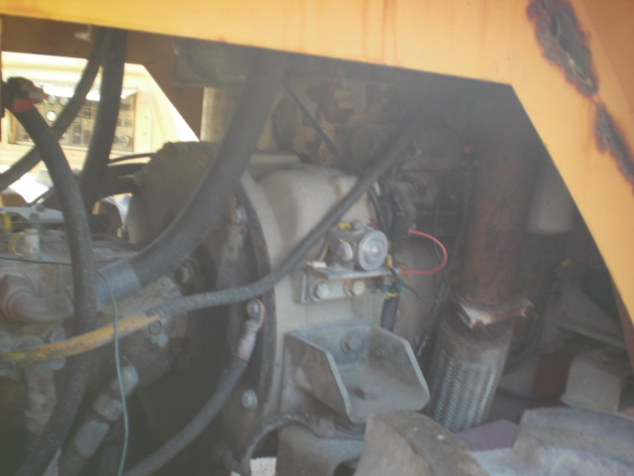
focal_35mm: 38
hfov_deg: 49.0
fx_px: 696
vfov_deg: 37.7
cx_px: 317
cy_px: 238
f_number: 3.1
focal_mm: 6.3
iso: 100
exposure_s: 1/80
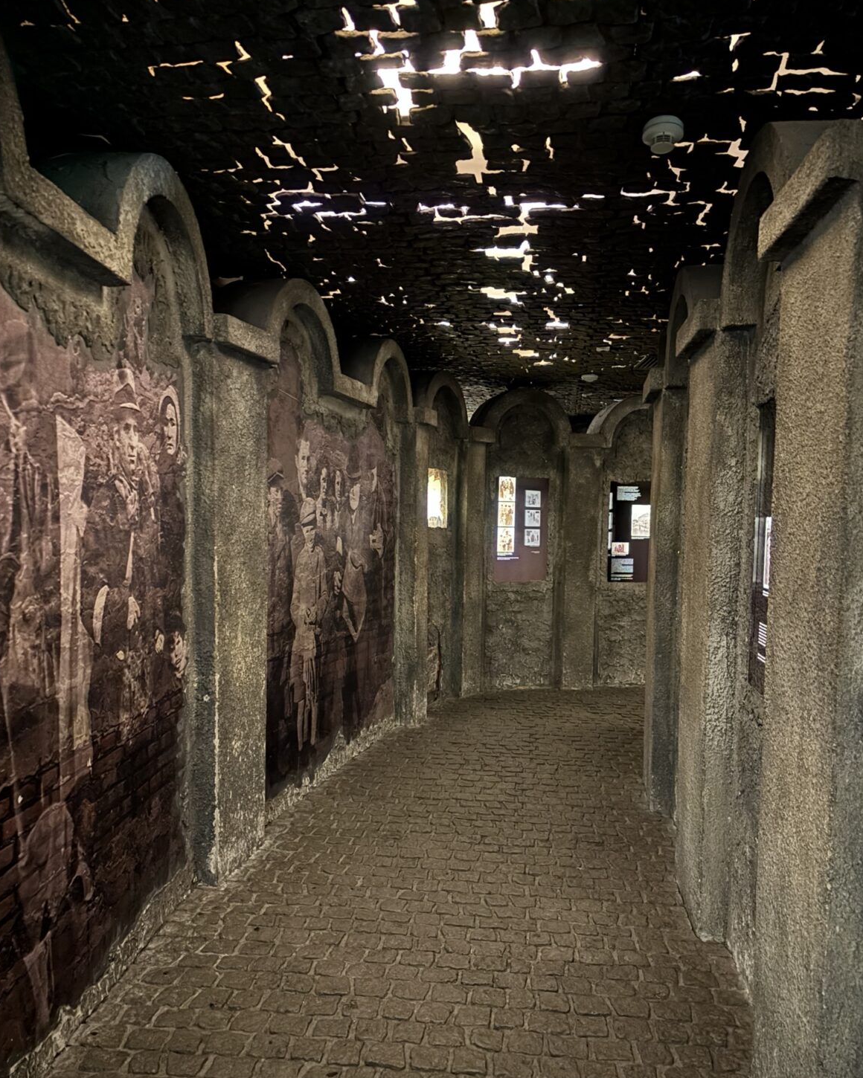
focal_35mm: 28
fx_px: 894
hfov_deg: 51.5
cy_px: 584
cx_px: 437
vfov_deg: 62.1
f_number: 1.6
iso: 1600
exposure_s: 1/9
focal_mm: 5.96
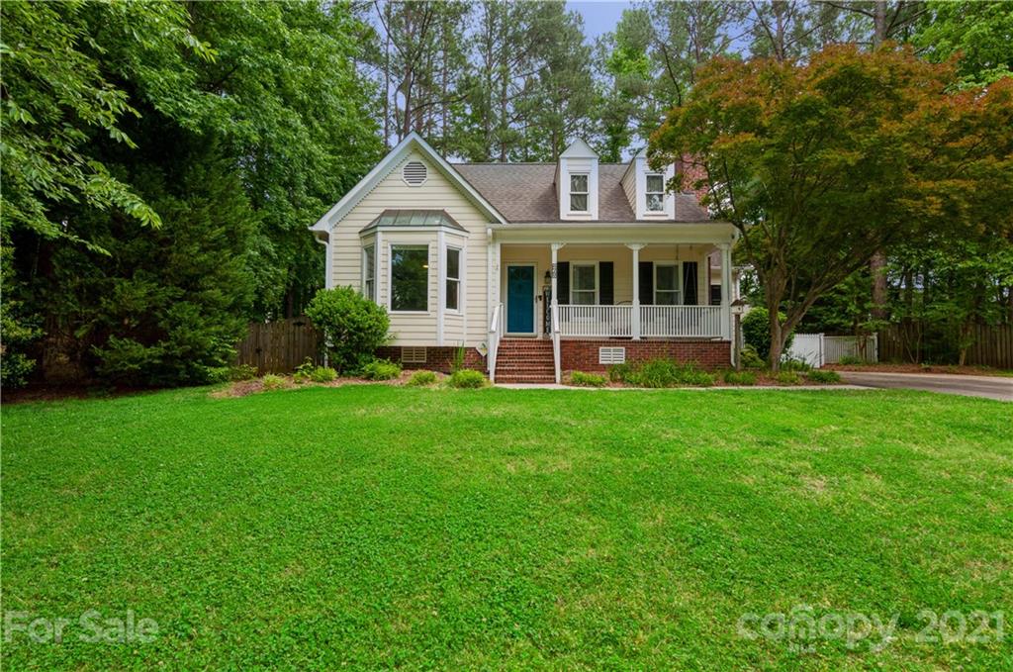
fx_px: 548
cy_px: 336
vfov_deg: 63.0
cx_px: 506
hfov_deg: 85.5
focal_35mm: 20
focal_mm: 13
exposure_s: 1/80
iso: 200
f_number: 8
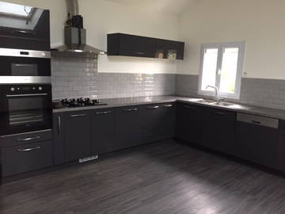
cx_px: 142
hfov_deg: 61.7
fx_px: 239
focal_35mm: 29
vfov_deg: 48.2
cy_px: 107
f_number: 2.2
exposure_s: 1/25
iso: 250
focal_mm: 4.15
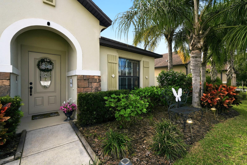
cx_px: 124
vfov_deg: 73.8
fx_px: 110
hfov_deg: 96.7
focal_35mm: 16
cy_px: 82
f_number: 8
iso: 125
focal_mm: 16
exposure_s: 1/1600
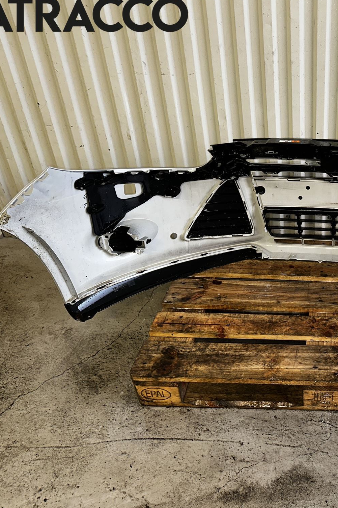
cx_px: 326
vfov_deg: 55.8
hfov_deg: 35.7
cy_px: 255
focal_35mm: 34
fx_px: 479
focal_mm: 6.86
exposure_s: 1/25
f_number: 1.78
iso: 80
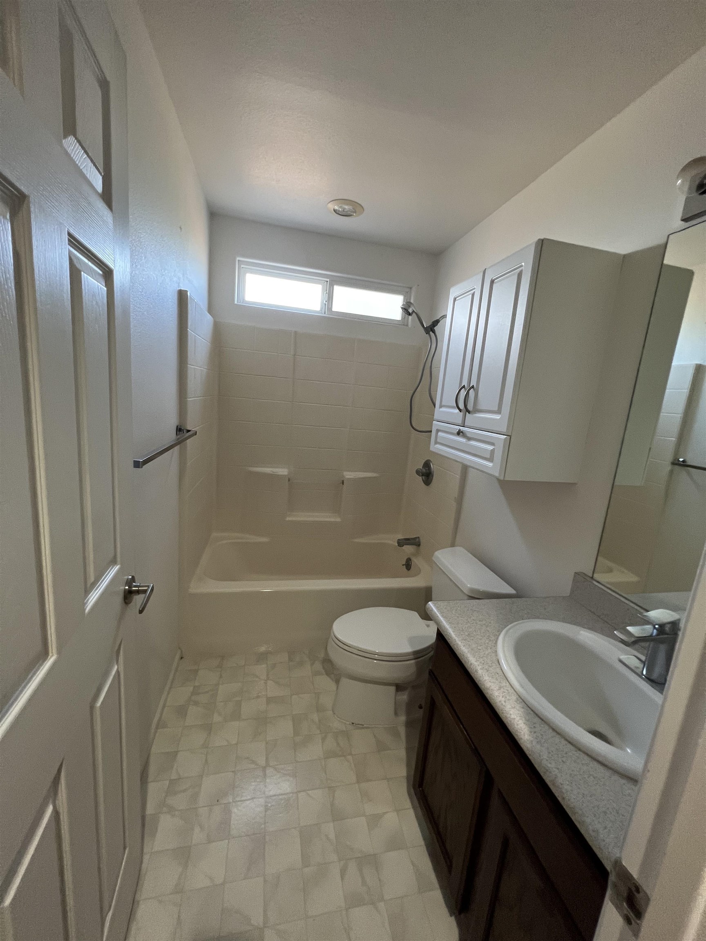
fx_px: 354
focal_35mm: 13
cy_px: 470
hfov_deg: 89.9
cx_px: 353
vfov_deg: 106.2
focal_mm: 1.57
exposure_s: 1/60
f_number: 1.8
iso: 250
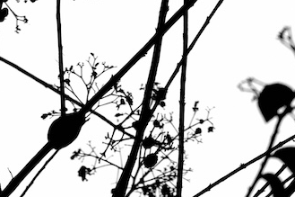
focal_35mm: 221
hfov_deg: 9.3
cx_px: 137
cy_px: 479
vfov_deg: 6.0
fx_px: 1810
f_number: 4
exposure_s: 1/250
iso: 100
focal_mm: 26
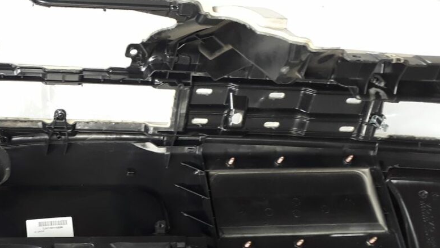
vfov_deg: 22.0
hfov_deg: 37.1
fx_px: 618
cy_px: 231
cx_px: 59
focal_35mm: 53
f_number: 1.9
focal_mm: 3.6
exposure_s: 1/33
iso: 80
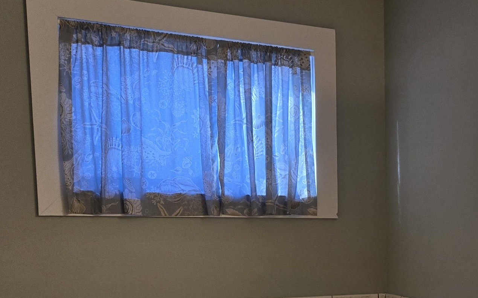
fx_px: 769
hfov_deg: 31.9
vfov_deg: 21.2
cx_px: 479
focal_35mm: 59
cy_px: 299
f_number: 1.8
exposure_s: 1/120
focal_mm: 5.4
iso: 100
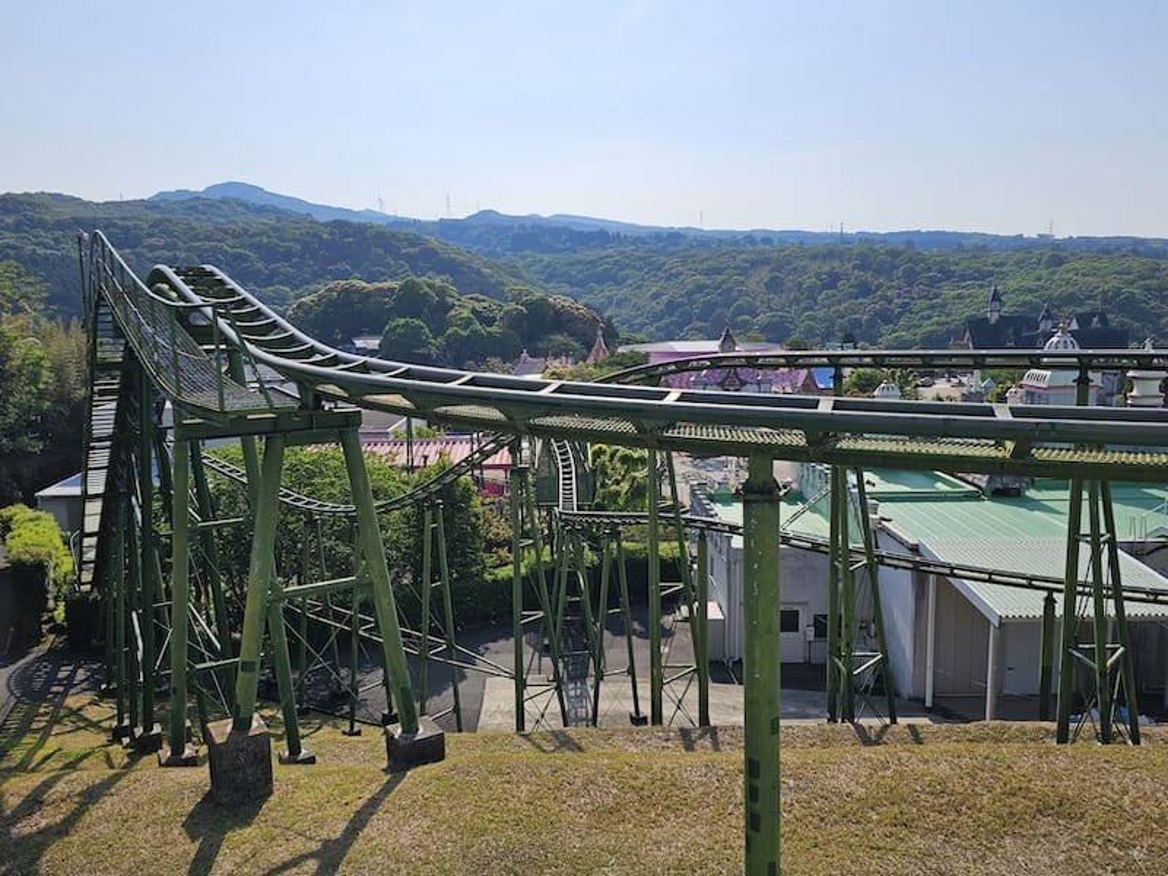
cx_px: 584
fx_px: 776
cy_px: 438
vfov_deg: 58.9
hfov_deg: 73.9
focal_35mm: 23
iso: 10
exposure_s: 1/1255
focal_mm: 6.3
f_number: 1.7
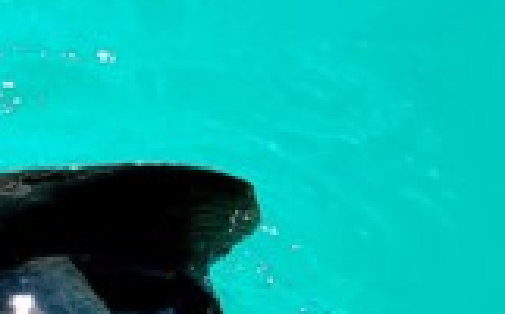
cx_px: -398
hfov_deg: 16.8
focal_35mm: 103
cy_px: 436
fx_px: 1415
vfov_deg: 12.2
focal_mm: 5.4
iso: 40
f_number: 1.8
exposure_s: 1/2000
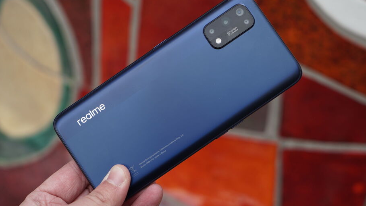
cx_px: 177
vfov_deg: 23.5
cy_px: 101
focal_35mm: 51
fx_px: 495
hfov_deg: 40.6
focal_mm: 46
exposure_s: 1/200
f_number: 4
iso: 160
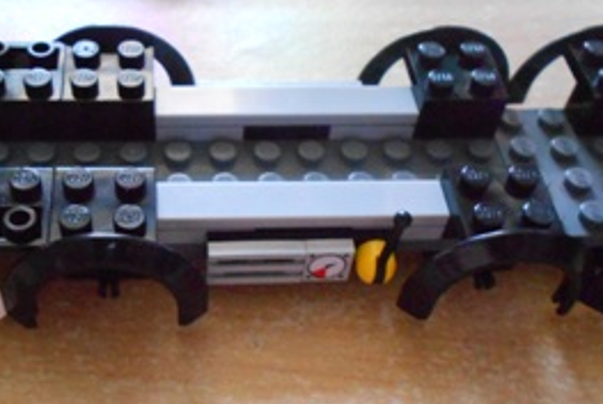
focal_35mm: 46
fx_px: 771
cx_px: 234
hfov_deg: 42.4
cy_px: 252
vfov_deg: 29.2
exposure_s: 1/15
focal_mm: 4.6
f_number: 3.2
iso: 800
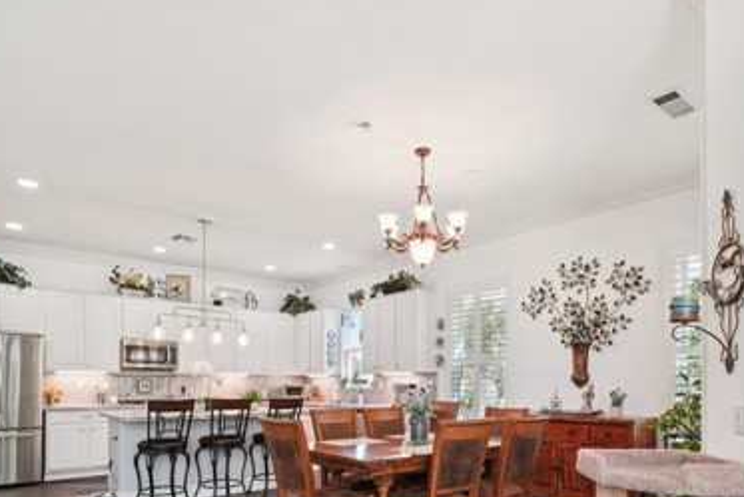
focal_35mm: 24
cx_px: 389
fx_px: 496
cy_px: 371
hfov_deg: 73.7
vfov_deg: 51.0
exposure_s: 1/20
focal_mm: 14
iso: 400
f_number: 8
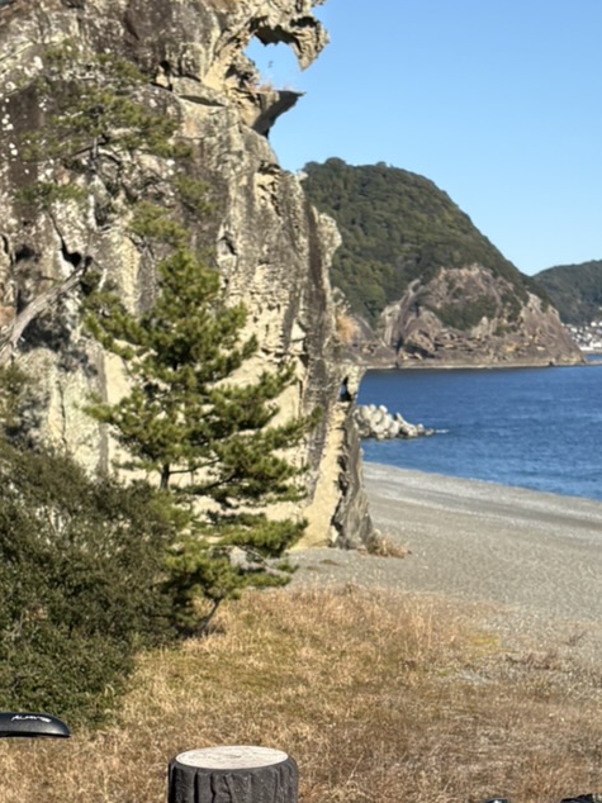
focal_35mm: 84
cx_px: 378
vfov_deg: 22.8
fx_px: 1949
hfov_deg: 17.5
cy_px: 692
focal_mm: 5.96
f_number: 1.6
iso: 50
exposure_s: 1/2865
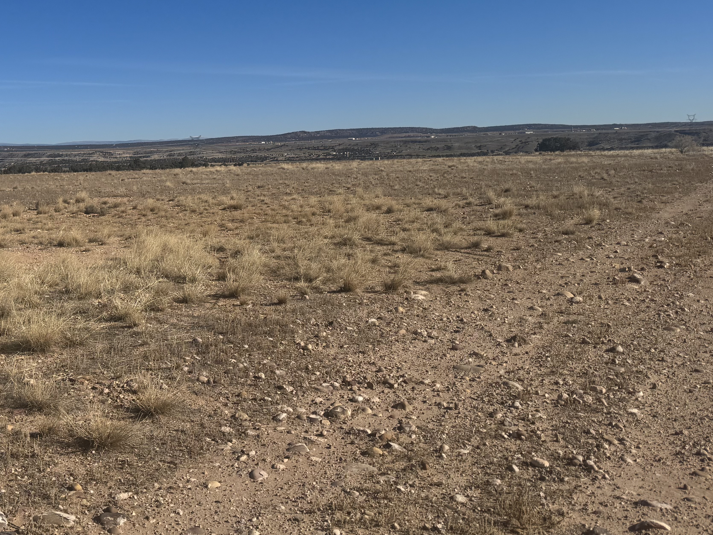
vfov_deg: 34.7
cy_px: 160
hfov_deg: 43.1
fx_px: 844
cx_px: 118
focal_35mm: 41
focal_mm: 6.76
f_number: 1.78
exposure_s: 1/7937
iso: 80
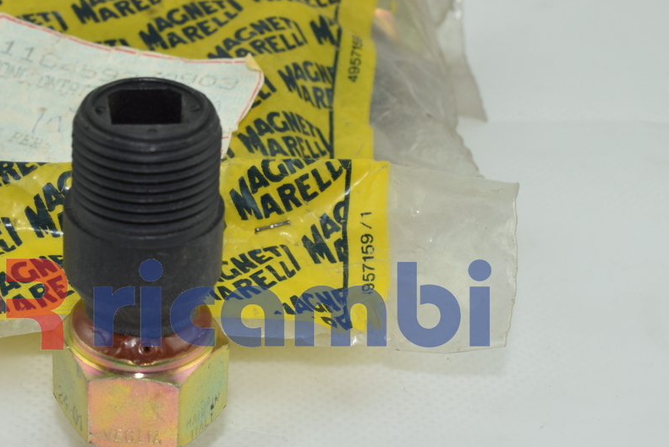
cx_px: 235
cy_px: 304
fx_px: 1693
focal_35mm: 91
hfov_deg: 22.3
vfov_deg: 15.0
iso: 160
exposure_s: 1/50
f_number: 14
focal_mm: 40
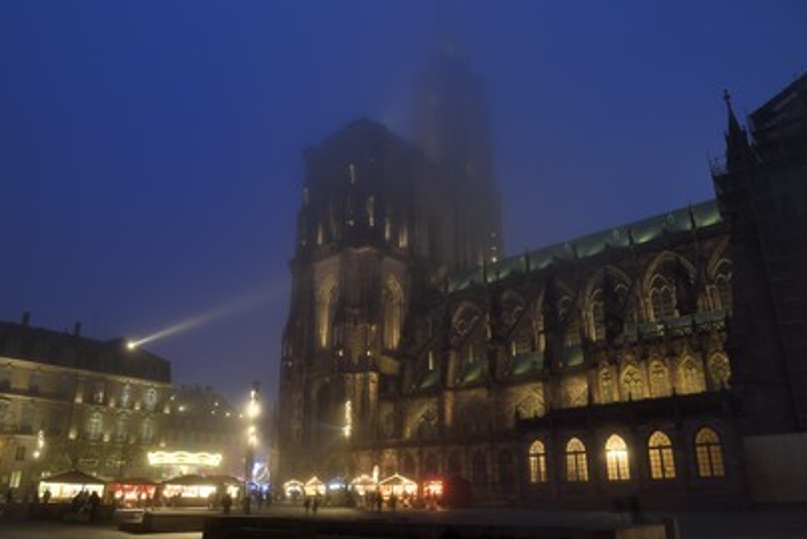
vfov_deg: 48.0
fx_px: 606
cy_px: 266
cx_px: 409
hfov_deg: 67.3
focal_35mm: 27
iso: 400
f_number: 8
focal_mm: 26
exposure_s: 1/2
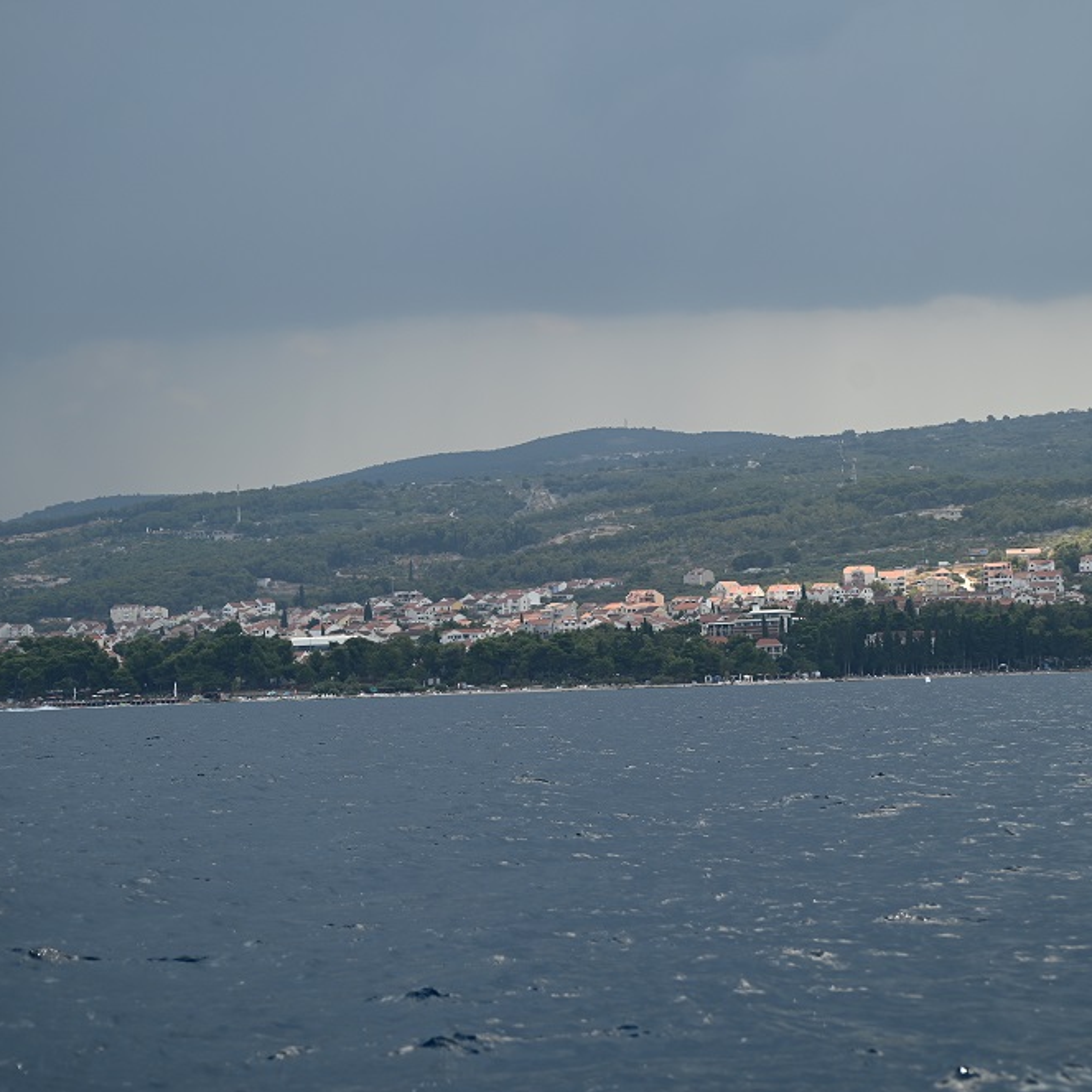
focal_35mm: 109
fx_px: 3890
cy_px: 546
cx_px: 707
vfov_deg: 16.0
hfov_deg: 16.0
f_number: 4.5
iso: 100
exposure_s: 1/500
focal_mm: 85
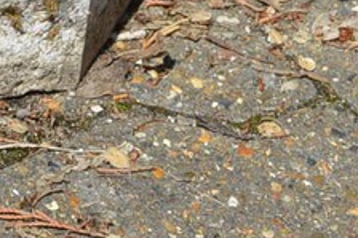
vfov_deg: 4.8
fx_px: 2643
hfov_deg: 7.3
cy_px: -589
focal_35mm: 266
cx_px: -483
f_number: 9
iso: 100
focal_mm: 24
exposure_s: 1/320
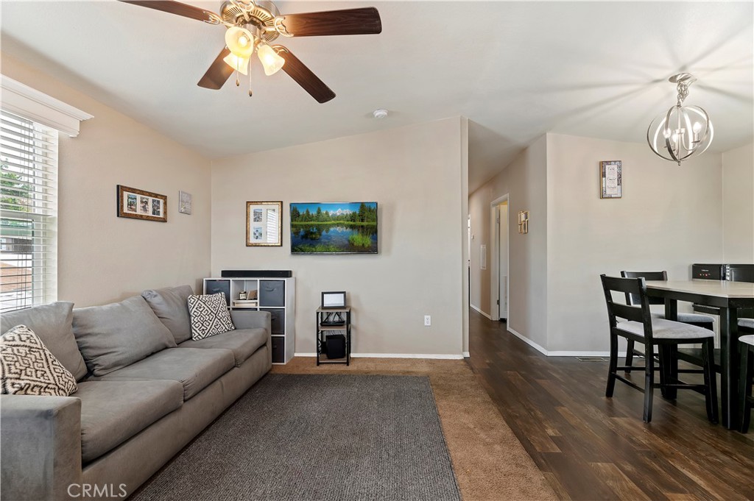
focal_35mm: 14
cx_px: 377
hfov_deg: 104.3
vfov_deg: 81.1
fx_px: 293
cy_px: 250
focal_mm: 14
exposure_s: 1/4
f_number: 10
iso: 500
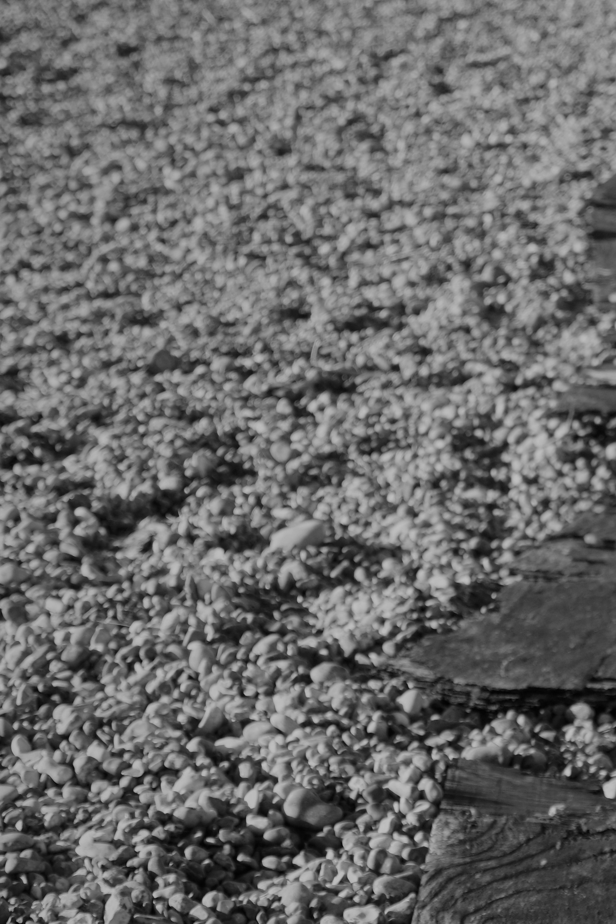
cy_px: 471
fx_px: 2797
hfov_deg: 12.5
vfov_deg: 18.8
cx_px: 565
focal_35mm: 109
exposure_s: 1/750
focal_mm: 36.6
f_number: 5.6
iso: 320
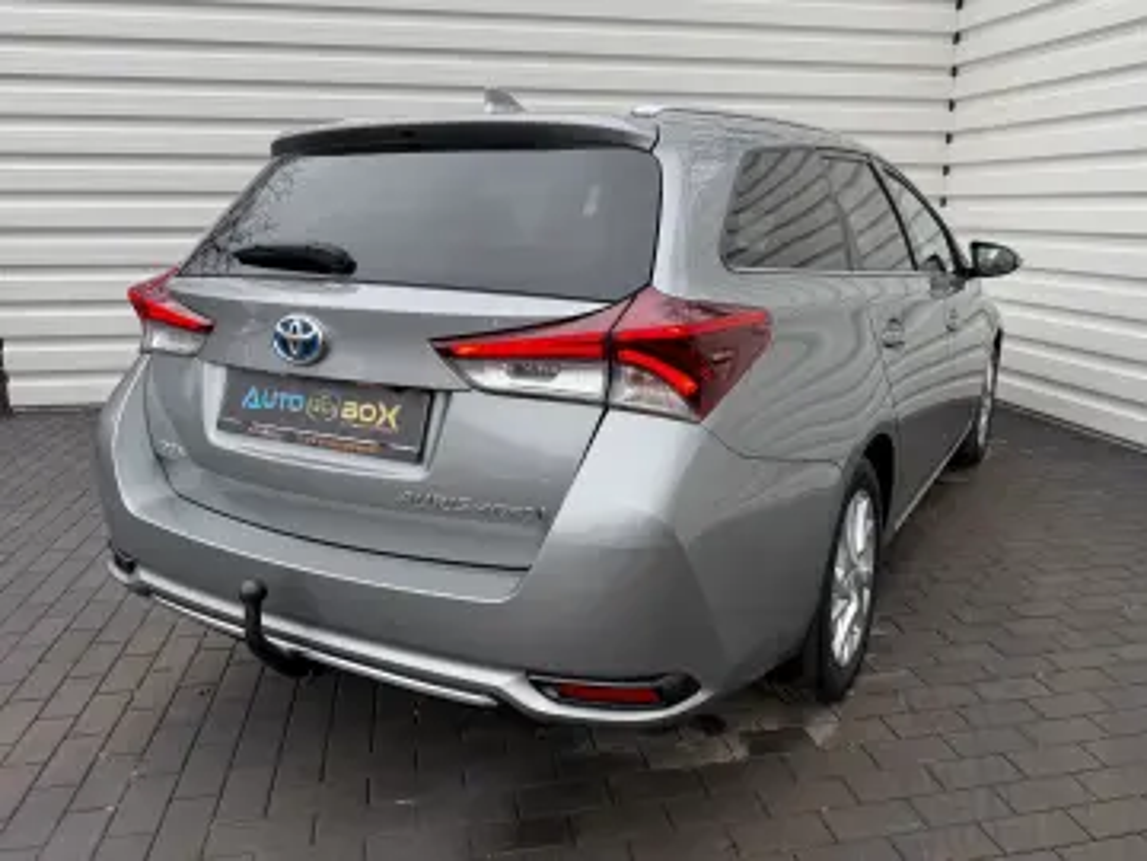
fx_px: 795
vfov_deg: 56.8
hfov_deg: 71.6
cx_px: 574
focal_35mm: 24
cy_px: 430
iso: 64
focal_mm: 6.76
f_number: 1.78
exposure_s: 1/276
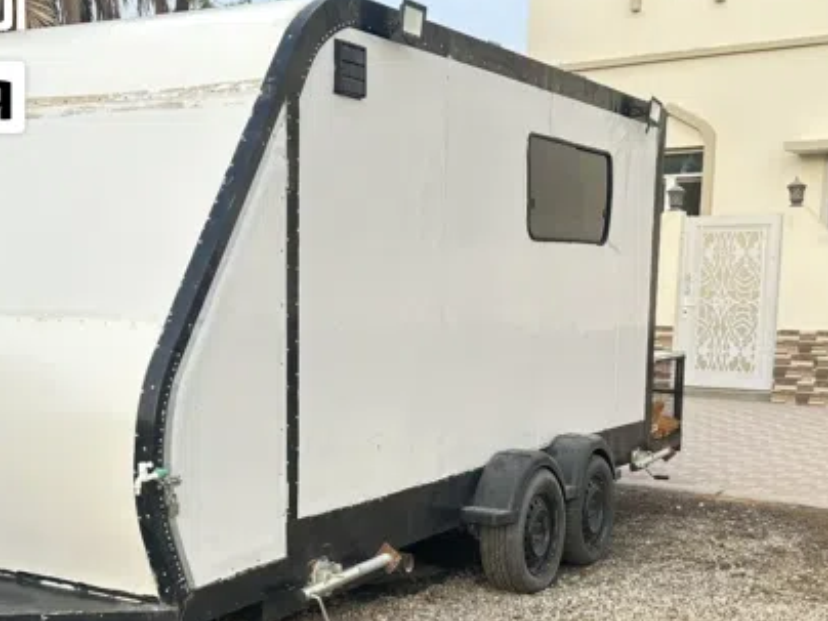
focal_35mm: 38
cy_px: 428
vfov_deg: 37.2
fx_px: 909
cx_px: 334
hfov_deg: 48.7
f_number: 1.78
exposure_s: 1/295
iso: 80
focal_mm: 6.86
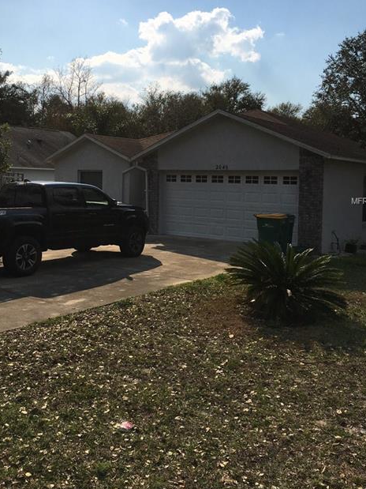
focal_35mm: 36
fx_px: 508
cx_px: 160
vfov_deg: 51.1
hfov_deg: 39.6
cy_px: 201
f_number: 2.2
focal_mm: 4.15
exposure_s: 1/4525
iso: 25
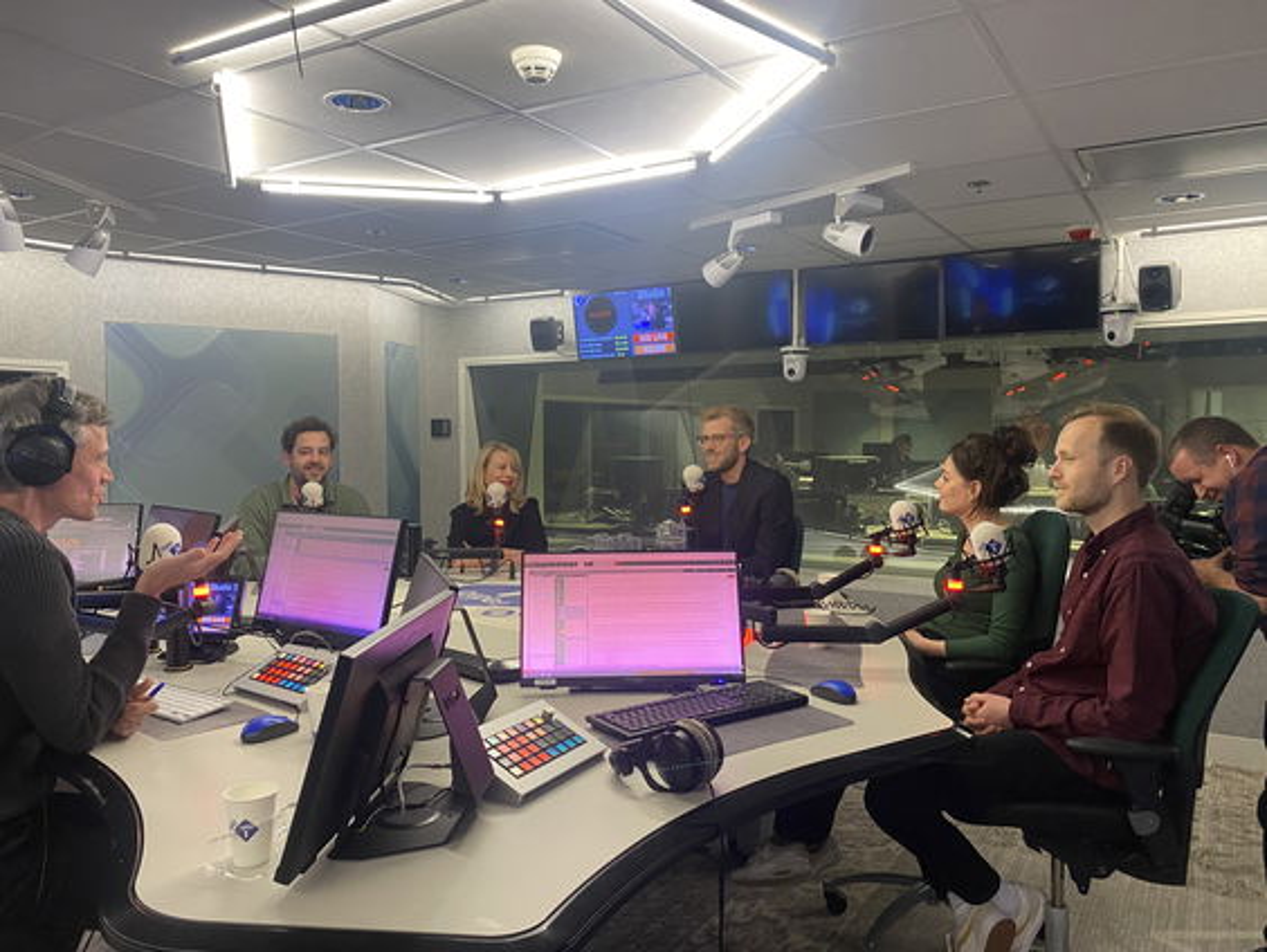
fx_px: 952
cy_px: 476
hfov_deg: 67.3
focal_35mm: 26
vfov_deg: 53.1
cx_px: 634
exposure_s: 1/50
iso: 250
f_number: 1.8
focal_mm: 4.25
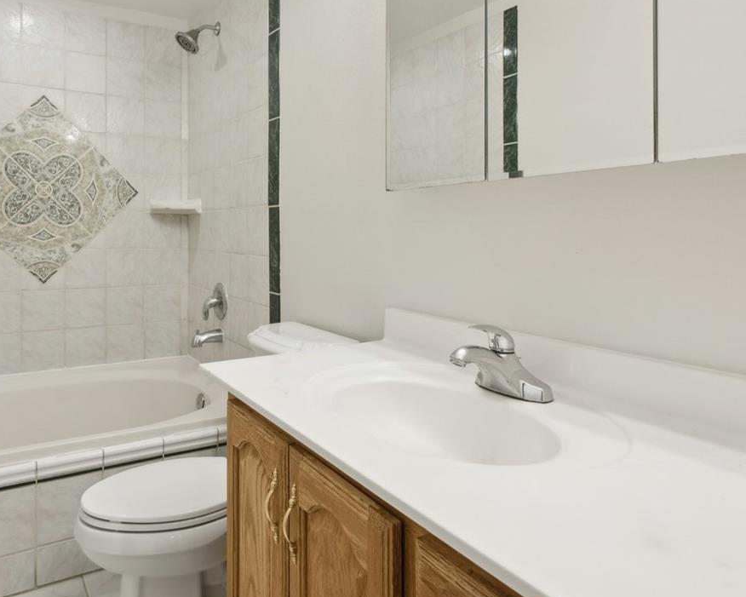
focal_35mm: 24
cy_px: 232
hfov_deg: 69.1
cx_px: 276
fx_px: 530
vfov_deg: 58.2
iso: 280
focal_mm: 14
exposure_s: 1/15
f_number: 8
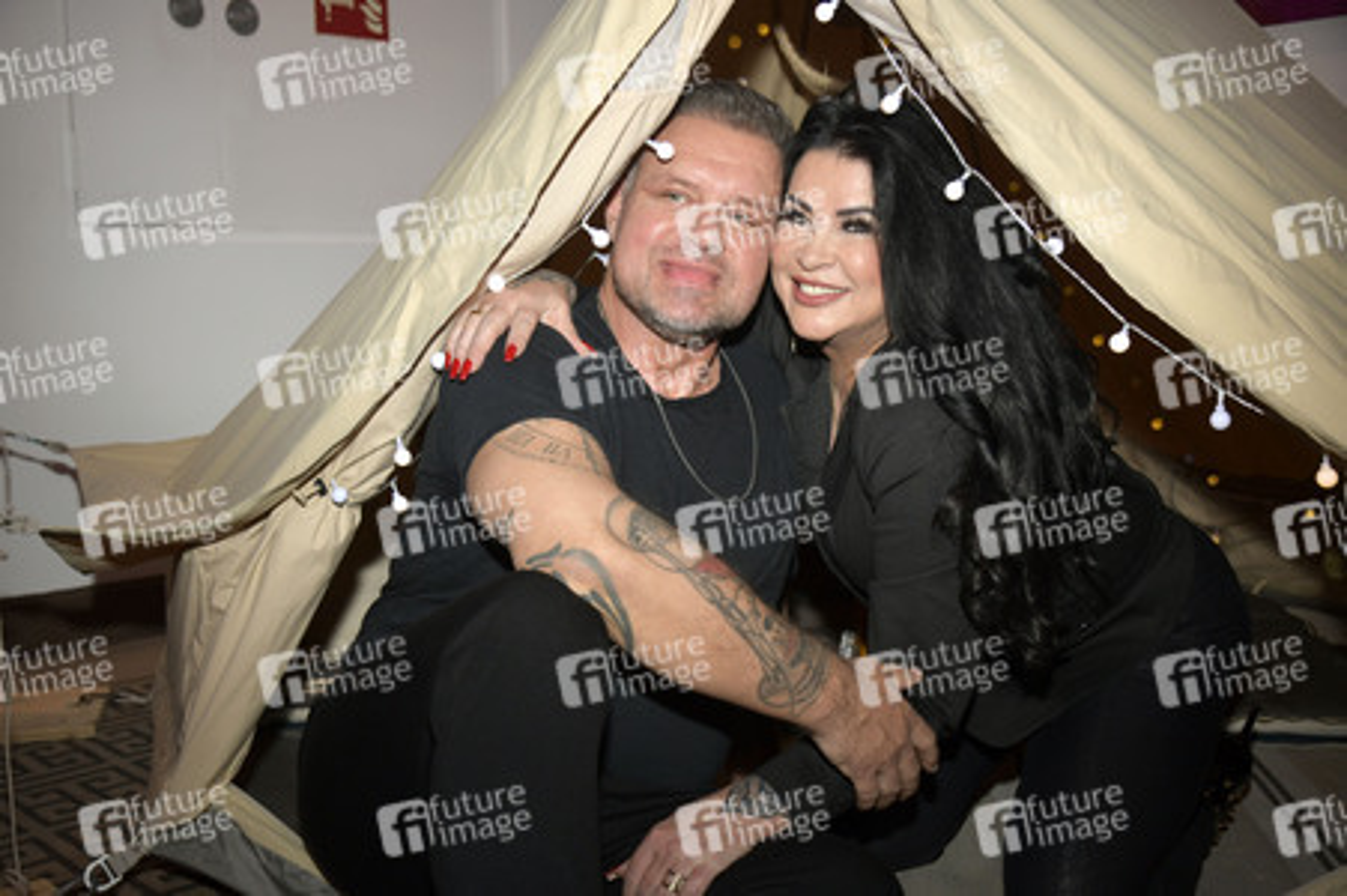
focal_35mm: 38
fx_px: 1421
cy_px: 448
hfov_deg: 50.7
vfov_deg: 35.0
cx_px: 674
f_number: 6.3
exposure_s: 1/250
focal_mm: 38
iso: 640
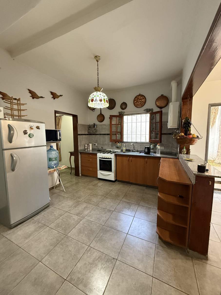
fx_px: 119
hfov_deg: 85.7
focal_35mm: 14
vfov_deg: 102.1
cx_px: 110
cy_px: 148
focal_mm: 2.22
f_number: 2.2
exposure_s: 1/100
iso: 640
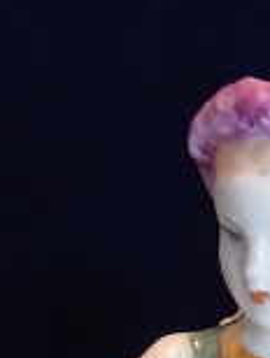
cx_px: 552
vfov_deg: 10.1
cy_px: 493
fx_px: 1981
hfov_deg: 7.5
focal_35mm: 191
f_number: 4.1
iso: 800
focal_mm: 8.2
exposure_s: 1/13
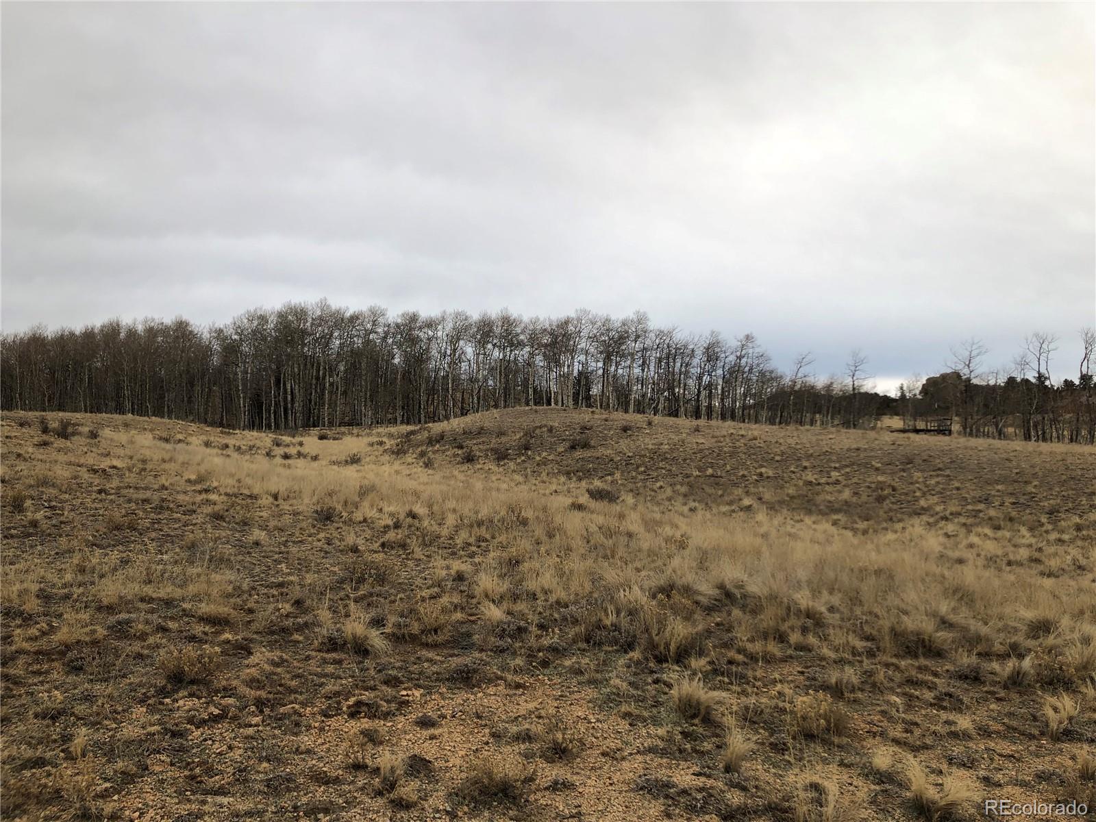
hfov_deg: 63.4
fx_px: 887
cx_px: 548
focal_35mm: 28
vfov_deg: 49.7
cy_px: 411
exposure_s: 1/172
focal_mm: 3.99
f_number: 1.8
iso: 20
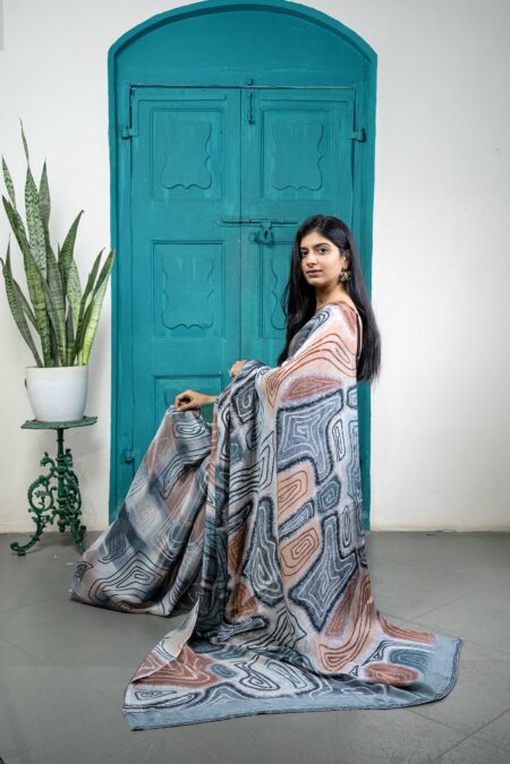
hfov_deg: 38.9
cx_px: 255
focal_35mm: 34
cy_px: 382
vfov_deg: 55.8
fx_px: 722
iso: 640
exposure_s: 1/160
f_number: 5
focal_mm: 34
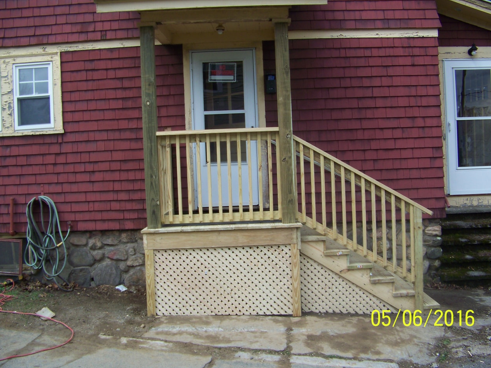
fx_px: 539
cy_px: 174
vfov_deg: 37.7
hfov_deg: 49.0
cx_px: 244
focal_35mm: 38
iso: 64
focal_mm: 5.85
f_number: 2.8
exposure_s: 1/800
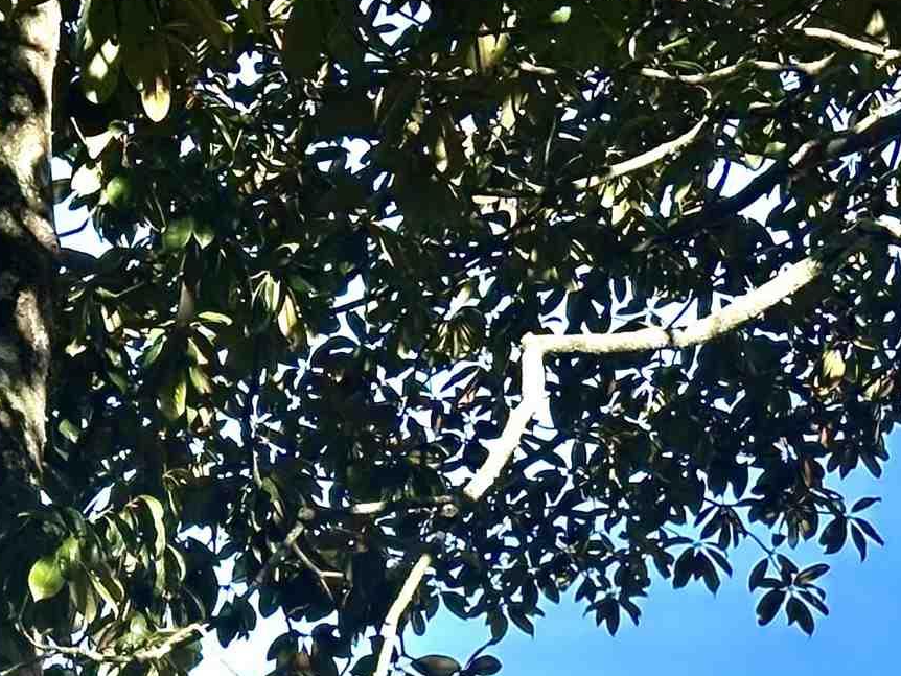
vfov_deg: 8.4
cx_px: 387
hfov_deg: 11.6
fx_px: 4452
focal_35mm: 171
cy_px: 1121
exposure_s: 1/2028
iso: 64
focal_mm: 6.86
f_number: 1.78
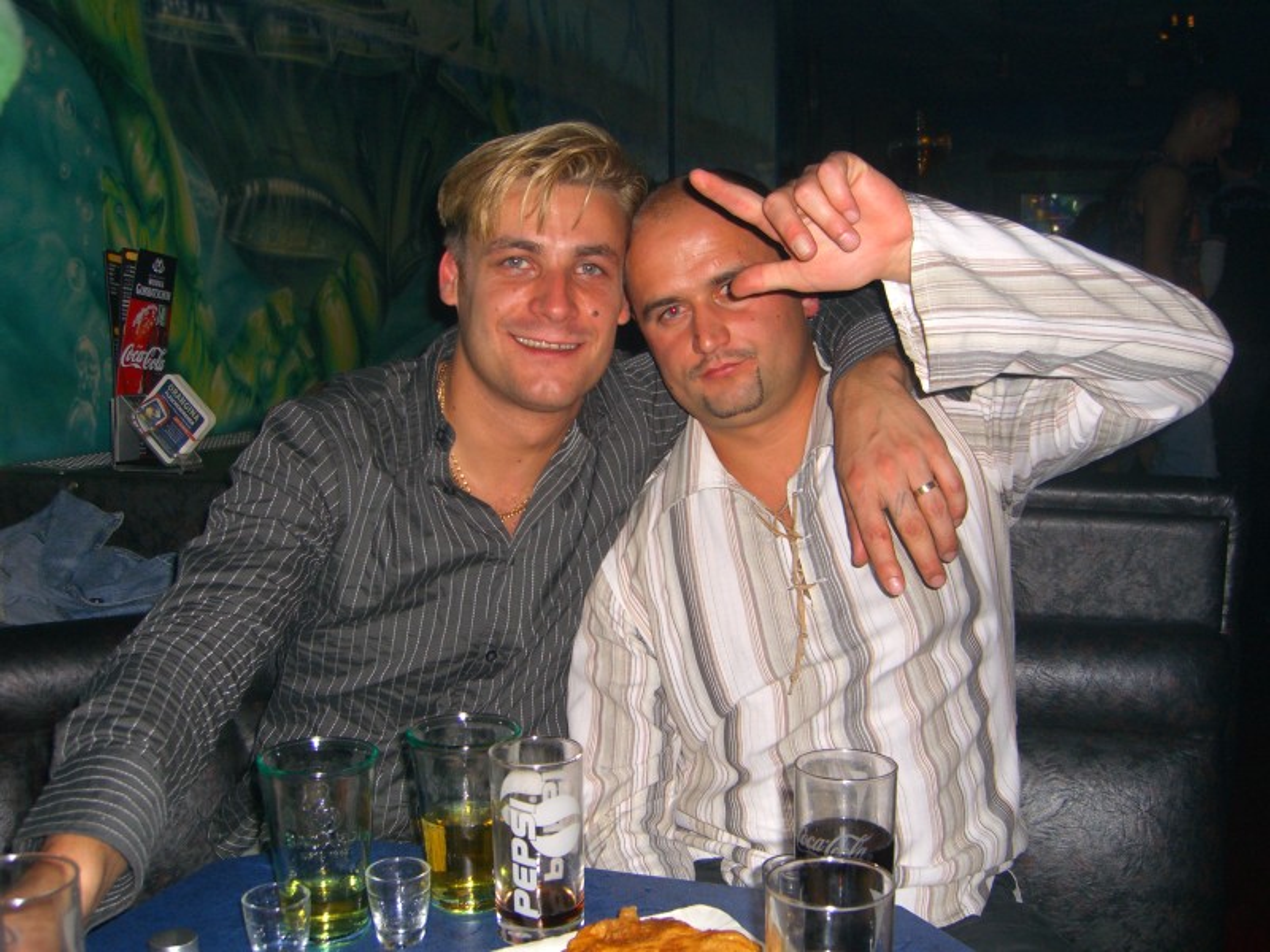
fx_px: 1394
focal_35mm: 38
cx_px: 635
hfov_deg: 49.0
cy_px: 476
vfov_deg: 37.7
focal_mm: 7.9
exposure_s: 1/60
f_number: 2.8
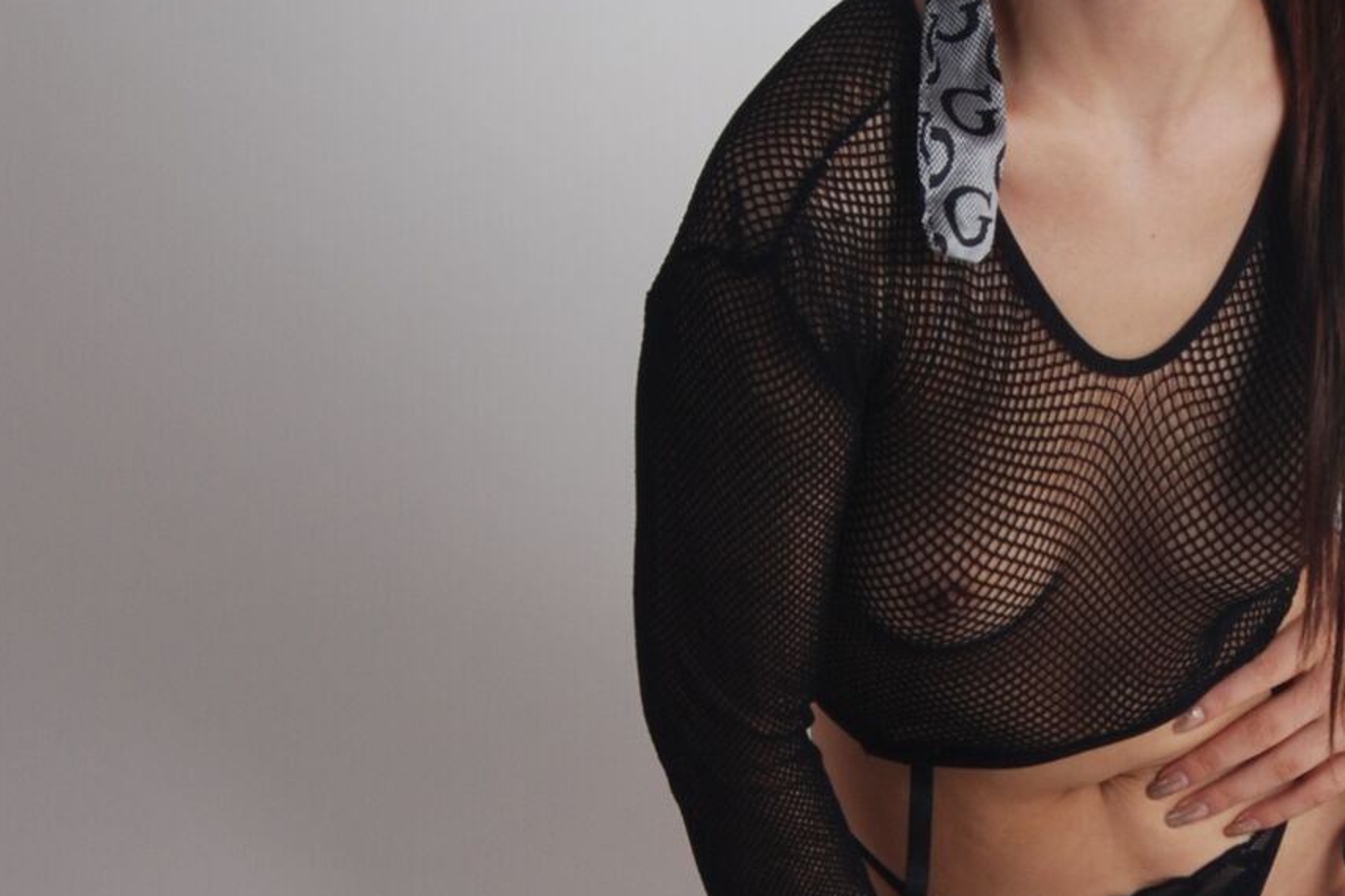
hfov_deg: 16.5
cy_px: 820
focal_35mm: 123
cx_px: 1084
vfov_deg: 11.1
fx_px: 4594
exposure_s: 1/160
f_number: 10
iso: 100
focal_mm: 26
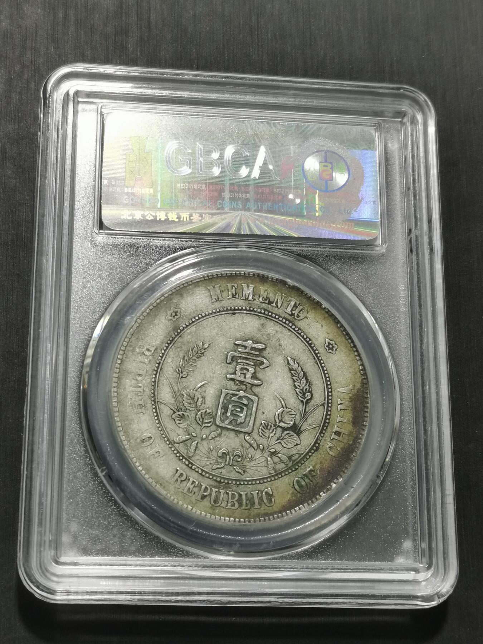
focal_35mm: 69
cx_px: 242
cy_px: 322
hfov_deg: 21.3
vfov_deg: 28.2
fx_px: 1284
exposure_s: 1/100
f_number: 1.8
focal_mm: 5.58
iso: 80
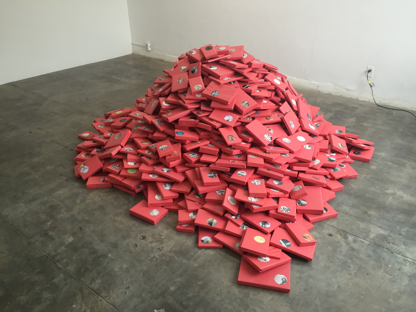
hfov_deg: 61.7
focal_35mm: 29
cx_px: 208
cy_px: 156
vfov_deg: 48.2
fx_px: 349
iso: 64
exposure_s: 1/30
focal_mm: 4.15
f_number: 2.2
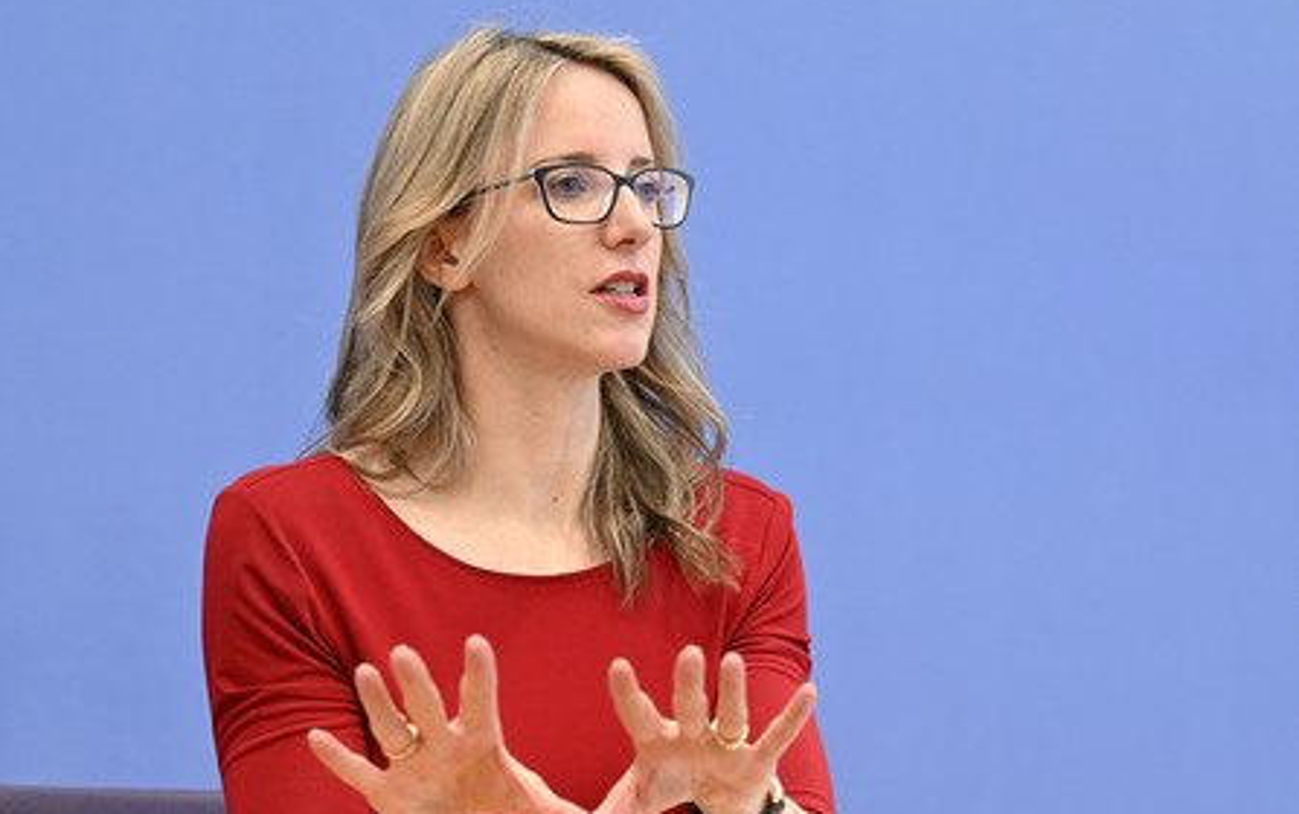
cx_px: 647
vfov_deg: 11.4
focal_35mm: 115
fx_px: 4074
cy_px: 419
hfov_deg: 18.1
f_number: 5.6
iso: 3200
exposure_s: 1/400
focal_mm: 112
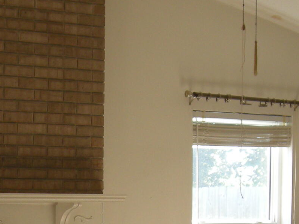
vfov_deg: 10.4
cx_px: -4
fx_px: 1209
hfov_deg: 13.9
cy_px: 292
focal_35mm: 140
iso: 92
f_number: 2.8
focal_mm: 7.9
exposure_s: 1/59.8
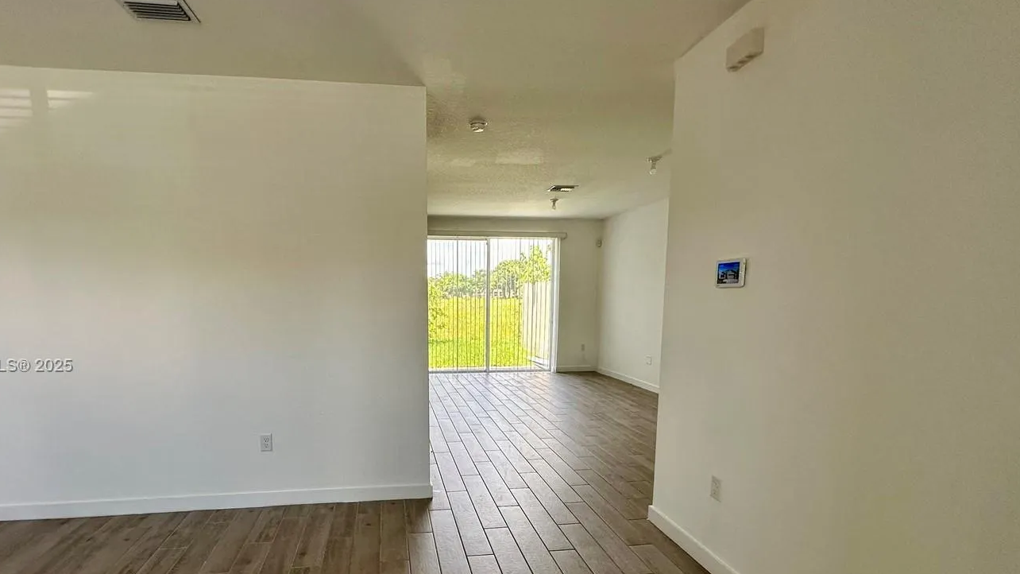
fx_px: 514
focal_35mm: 19
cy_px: 367
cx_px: 454
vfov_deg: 57.5
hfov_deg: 89.2
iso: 64
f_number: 2.2
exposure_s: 1/99
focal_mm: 2.22
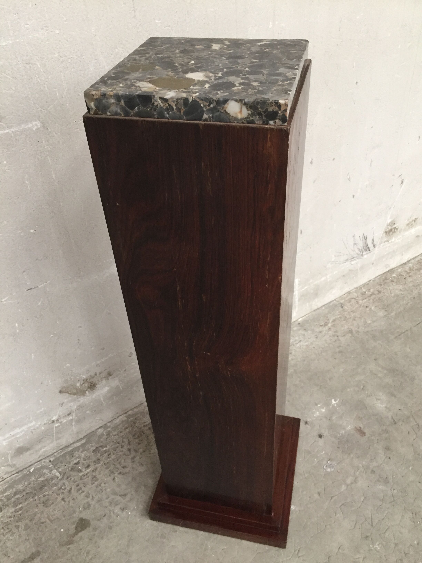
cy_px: 282
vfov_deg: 61.7
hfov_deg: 48.2
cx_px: 211
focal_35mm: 29
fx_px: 471
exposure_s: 1/33
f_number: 2.2
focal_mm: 4.15
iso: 200
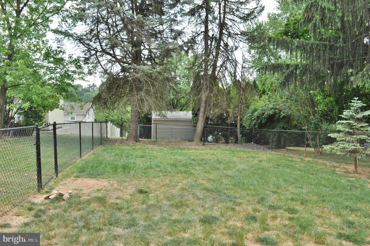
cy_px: 123
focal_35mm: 27
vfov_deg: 47.8
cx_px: 185
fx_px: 277
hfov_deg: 67.4
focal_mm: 18
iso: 250
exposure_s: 1/125
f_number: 11
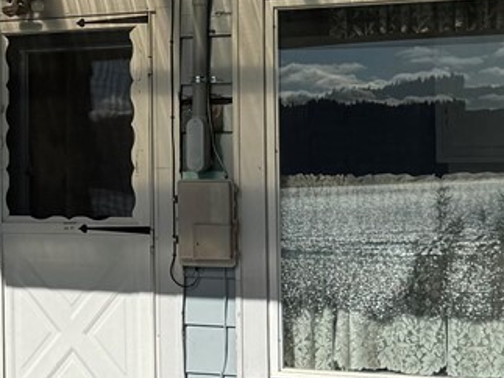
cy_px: 130
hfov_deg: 15.4
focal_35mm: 119
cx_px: -231
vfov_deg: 12.4
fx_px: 1732
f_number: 1.78
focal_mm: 6.76
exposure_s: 1/12346
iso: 80
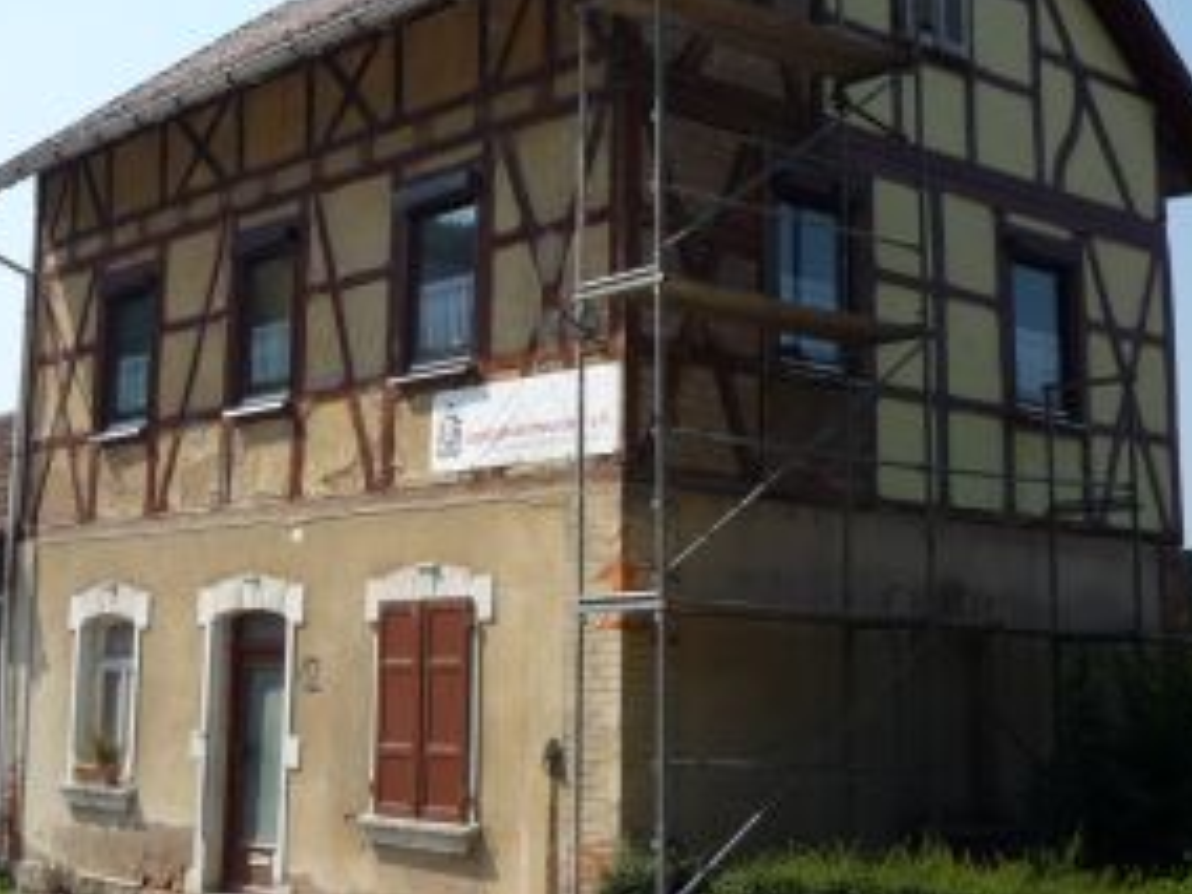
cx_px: 411
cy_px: 311
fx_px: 1859
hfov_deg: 35.2
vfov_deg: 26.9
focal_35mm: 54
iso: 100
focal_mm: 5.2
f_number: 5.6
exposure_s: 1/400
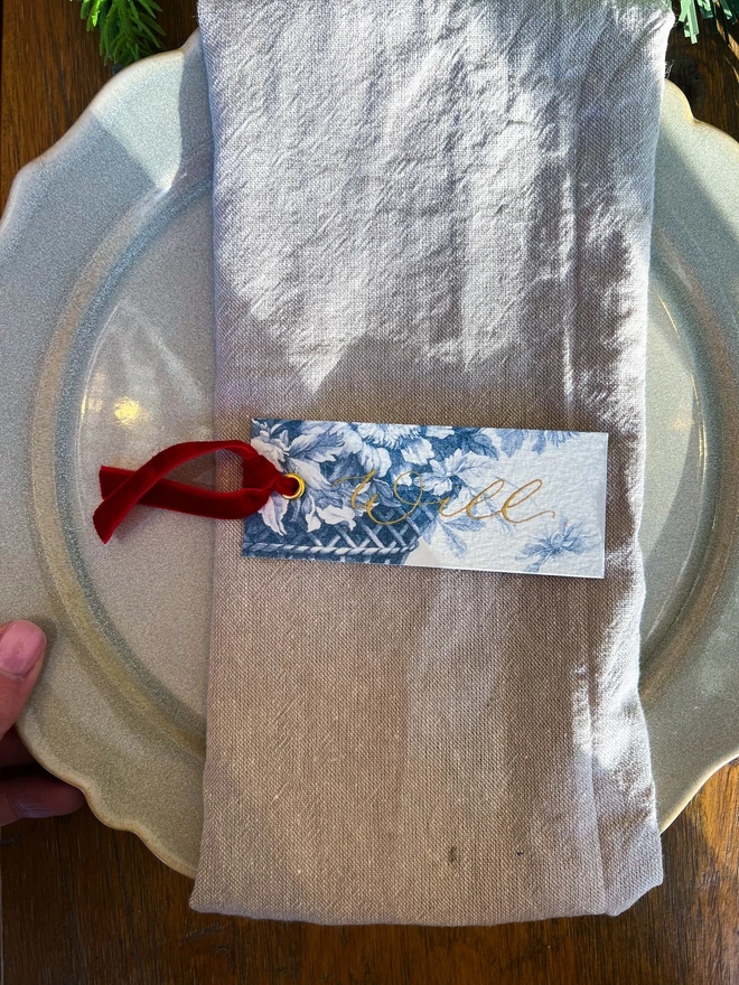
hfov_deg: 53.1
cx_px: 370
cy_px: 492
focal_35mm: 26
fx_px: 740
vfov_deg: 67.3
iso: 32
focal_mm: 5.7
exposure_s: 1/150
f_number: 1.5
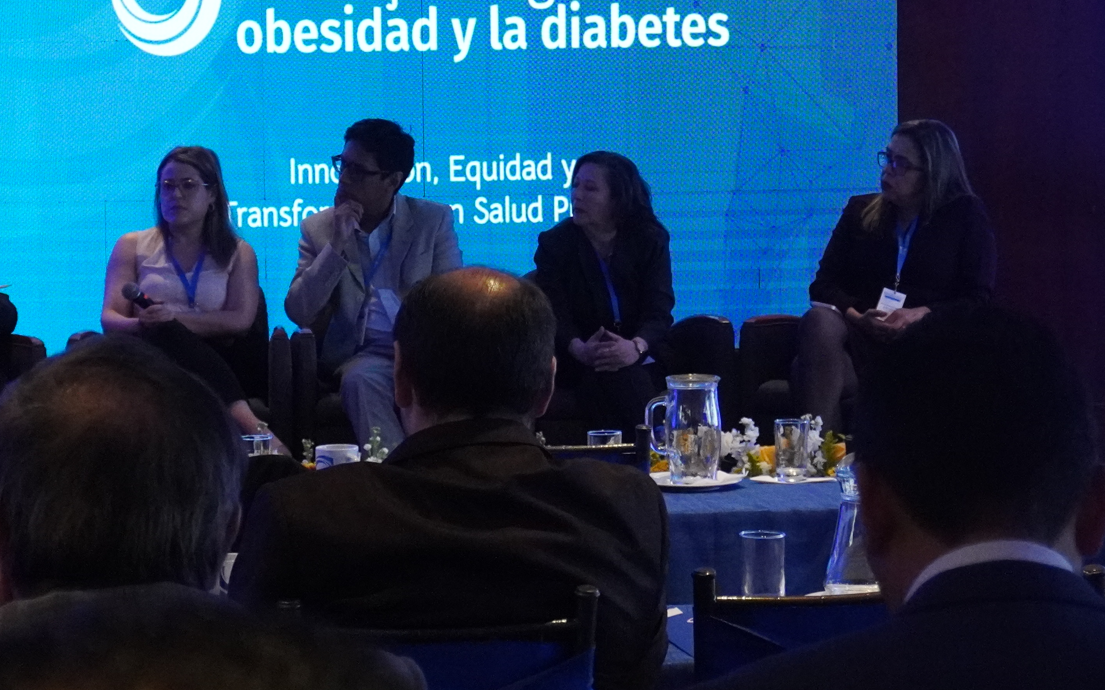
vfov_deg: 13.1
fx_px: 3014
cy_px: 249
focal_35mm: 100
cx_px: 319
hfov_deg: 20.7
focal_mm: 31
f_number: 5
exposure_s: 1/160
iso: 5000
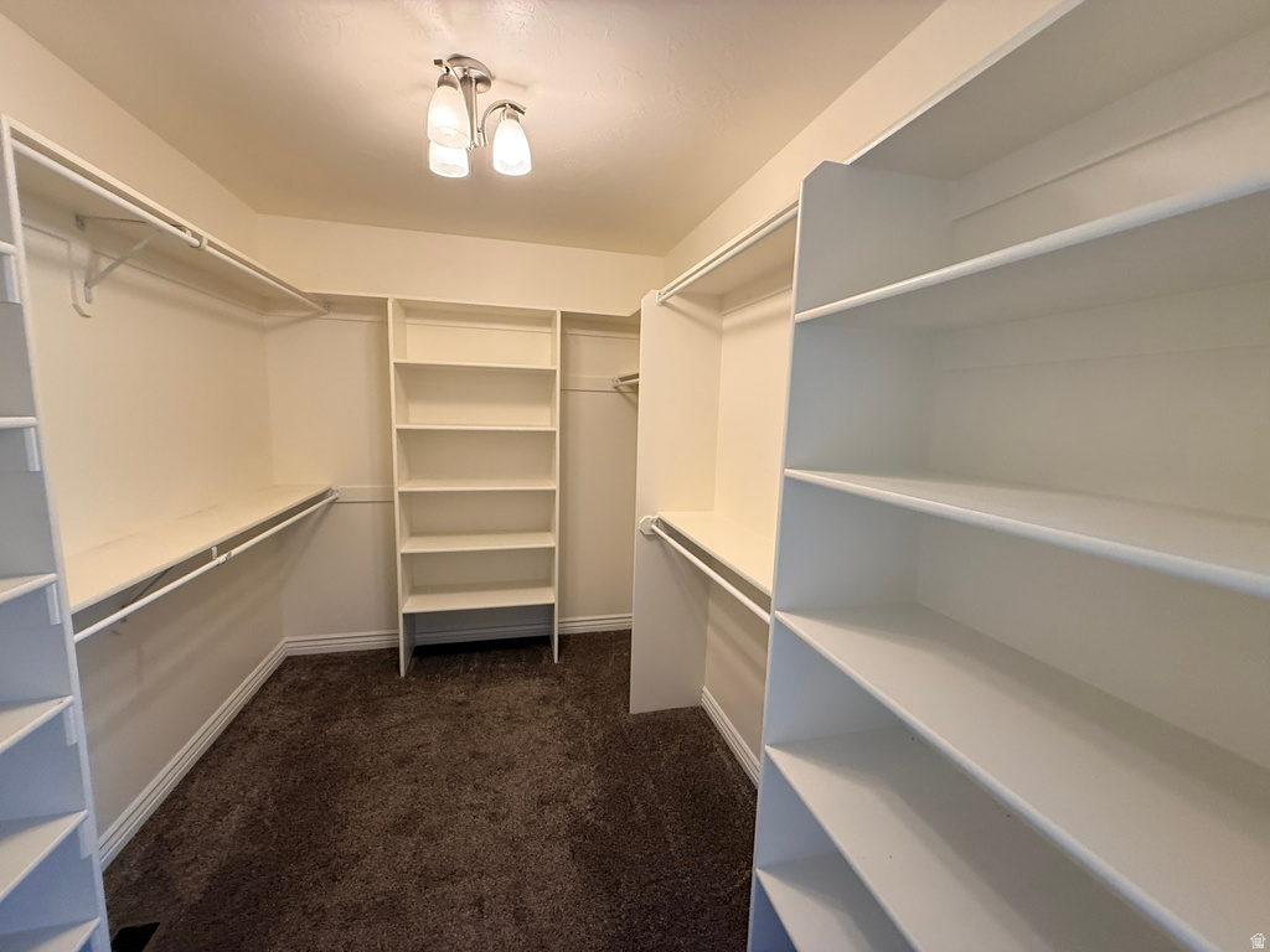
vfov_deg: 85.7
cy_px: 476
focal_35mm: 14
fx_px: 514
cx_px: 635
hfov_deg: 102.1
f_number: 2.2
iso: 200
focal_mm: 2.22
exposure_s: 1/60
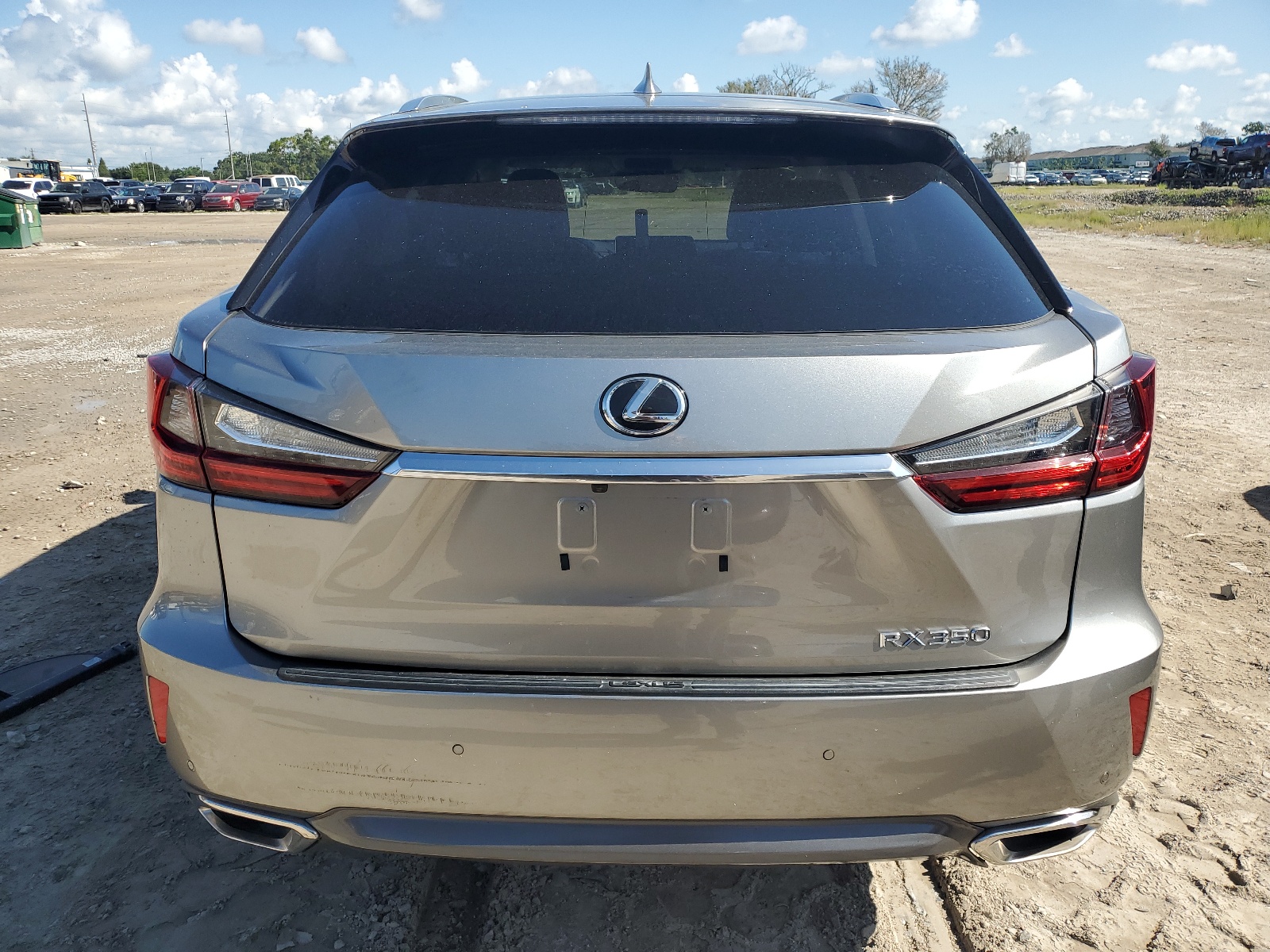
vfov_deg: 53.1
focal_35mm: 26
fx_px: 954
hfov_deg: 67.3
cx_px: 635
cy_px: 476
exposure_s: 1/2500
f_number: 1.5
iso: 50
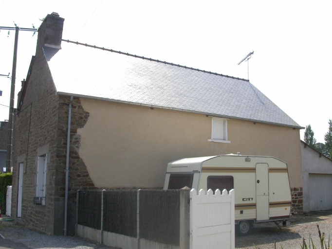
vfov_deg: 37.7
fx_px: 365
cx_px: 166
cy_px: 124
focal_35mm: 38
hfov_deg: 49.0
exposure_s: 1/281
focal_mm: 7.85
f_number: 7.5
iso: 100
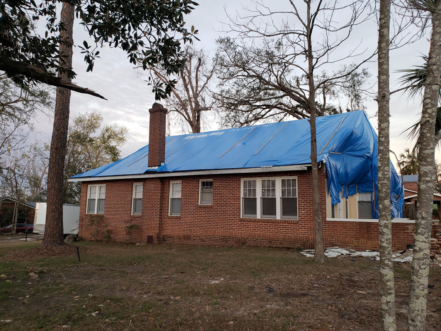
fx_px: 331
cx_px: 220
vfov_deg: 53.1
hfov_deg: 67.3
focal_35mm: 26
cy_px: 166
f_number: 2.4
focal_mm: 4.3
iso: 100
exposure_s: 1/50
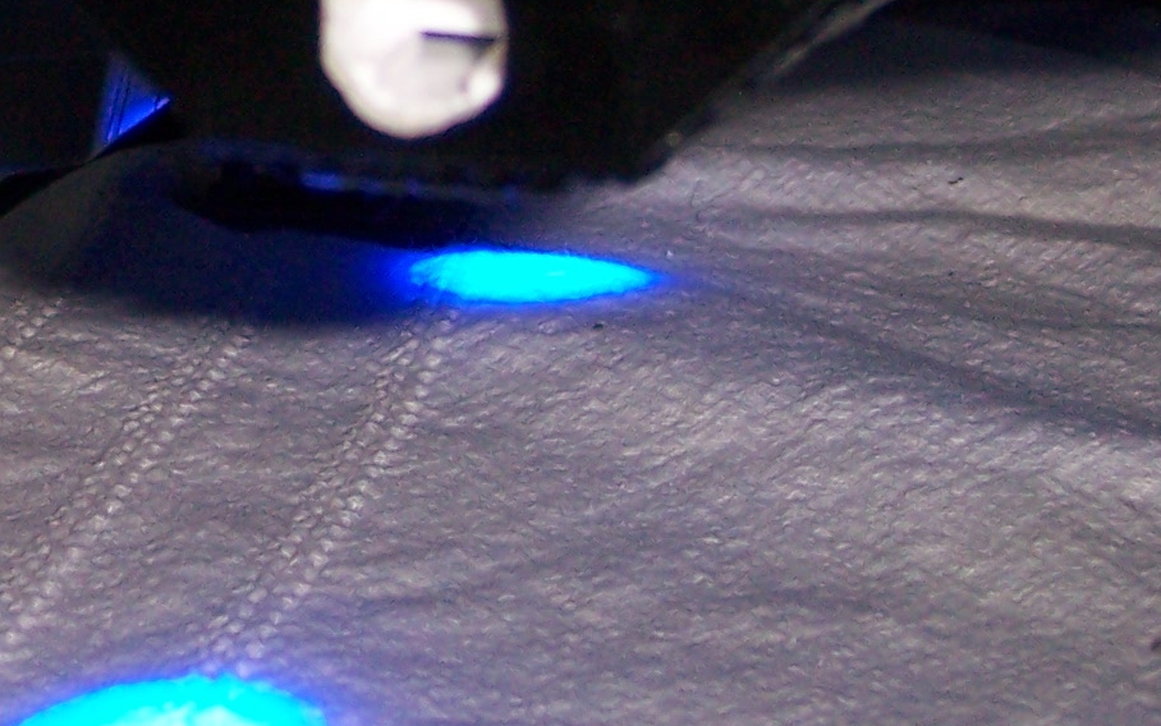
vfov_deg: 9.8
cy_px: -355
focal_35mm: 130
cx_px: -58
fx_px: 4114
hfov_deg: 15.7
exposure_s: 1/60
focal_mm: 8
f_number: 2.8
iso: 140
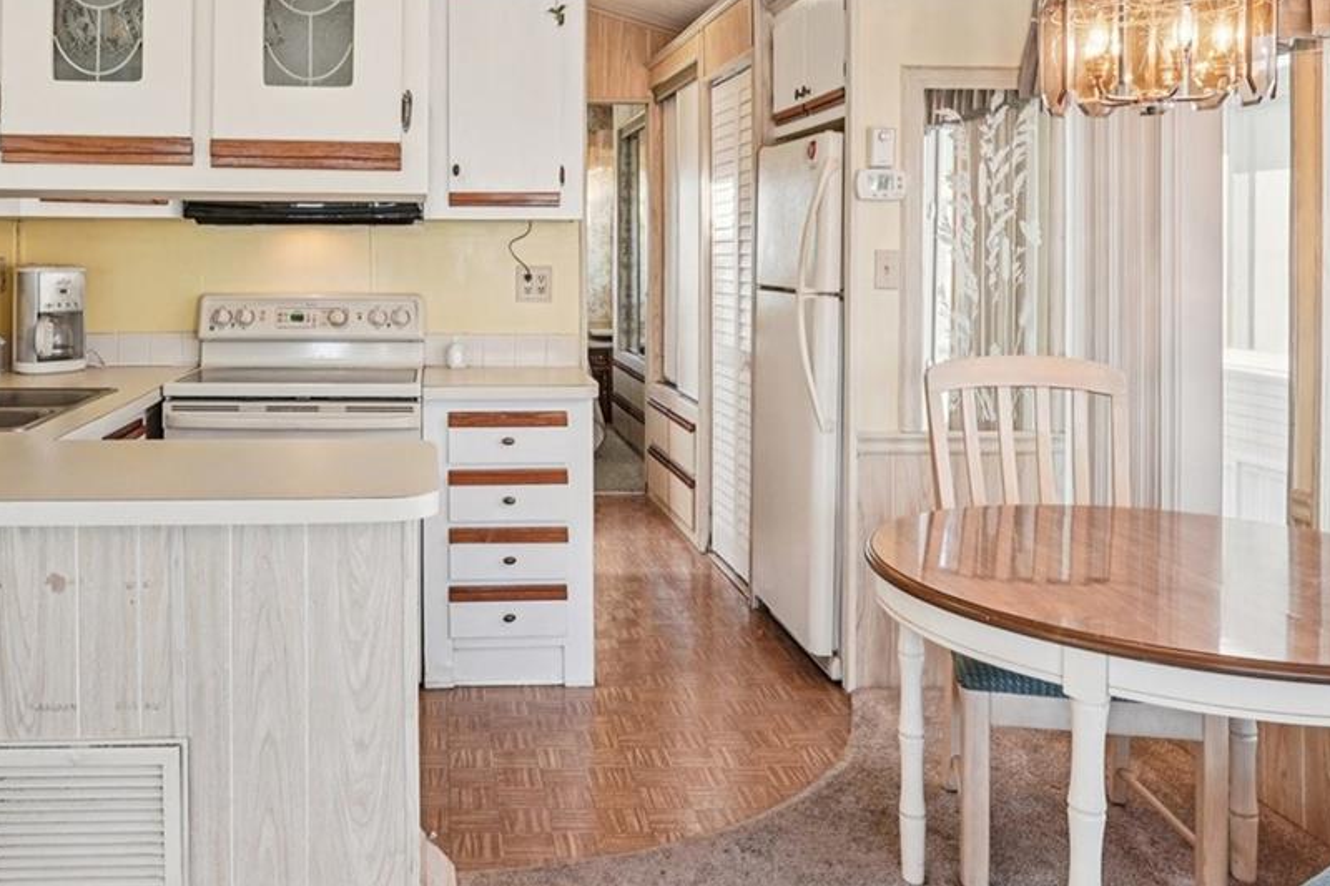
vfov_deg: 40.1
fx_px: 1182
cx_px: 472
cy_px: 231
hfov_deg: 57.7
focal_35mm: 32
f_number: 8
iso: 400
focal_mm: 16
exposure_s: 1/30
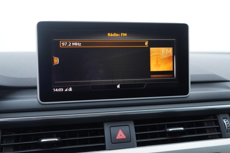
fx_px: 236
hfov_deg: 51.9
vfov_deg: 36.0
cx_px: 117
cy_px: 75
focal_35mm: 37
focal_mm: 24
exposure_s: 1/40
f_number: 2.8
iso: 125
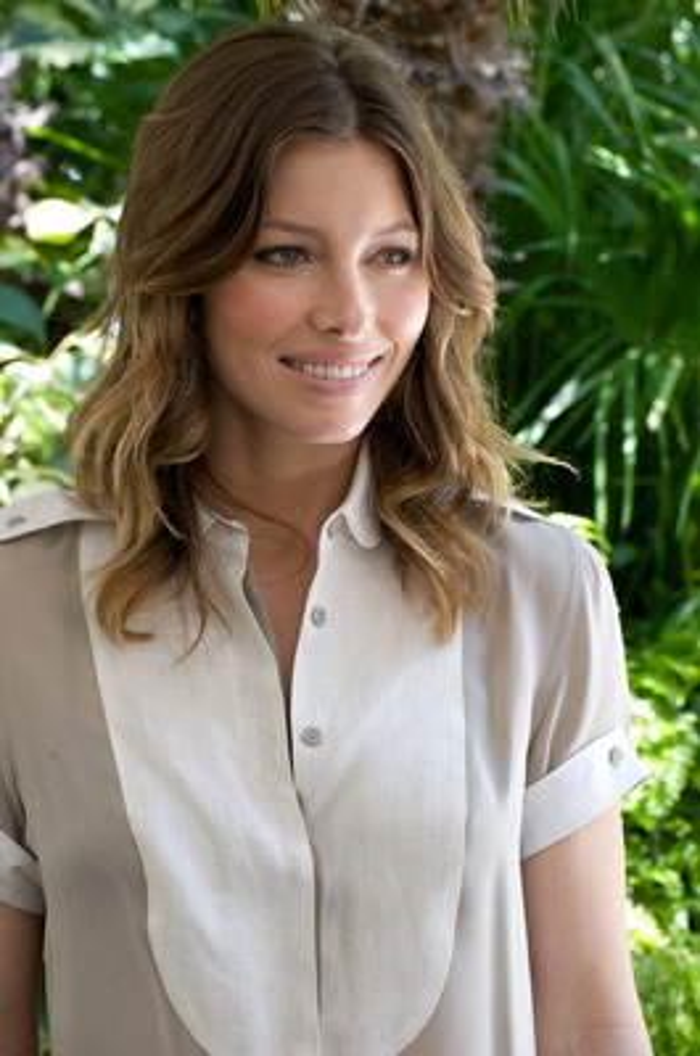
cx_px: 350
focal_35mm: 102
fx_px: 2988
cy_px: 528
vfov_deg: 20.1
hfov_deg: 13.4
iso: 640
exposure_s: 1/60
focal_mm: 102
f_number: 9
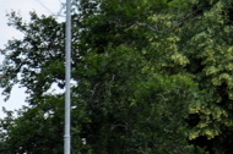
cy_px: 270
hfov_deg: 8.9
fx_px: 1376
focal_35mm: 213
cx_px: -278
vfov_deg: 6.3
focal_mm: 30
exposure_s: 1/1250
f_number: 5.6
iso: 400
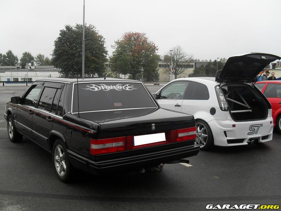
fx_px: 284
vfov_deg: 40.7
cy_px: 106
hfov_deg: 52.6
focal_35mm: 35
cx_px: 140
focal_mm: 6.3
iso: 100
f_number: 3.2
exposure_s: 1/250
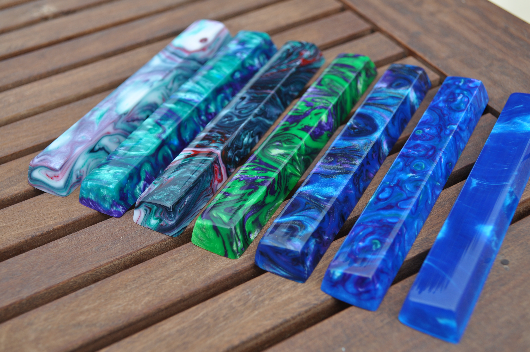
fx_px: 706
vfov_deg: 28.0
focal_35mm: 48
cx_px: 265
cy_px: 176
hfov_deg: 41.2
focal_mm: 32
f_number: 6.7
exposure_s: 1/180
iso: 200
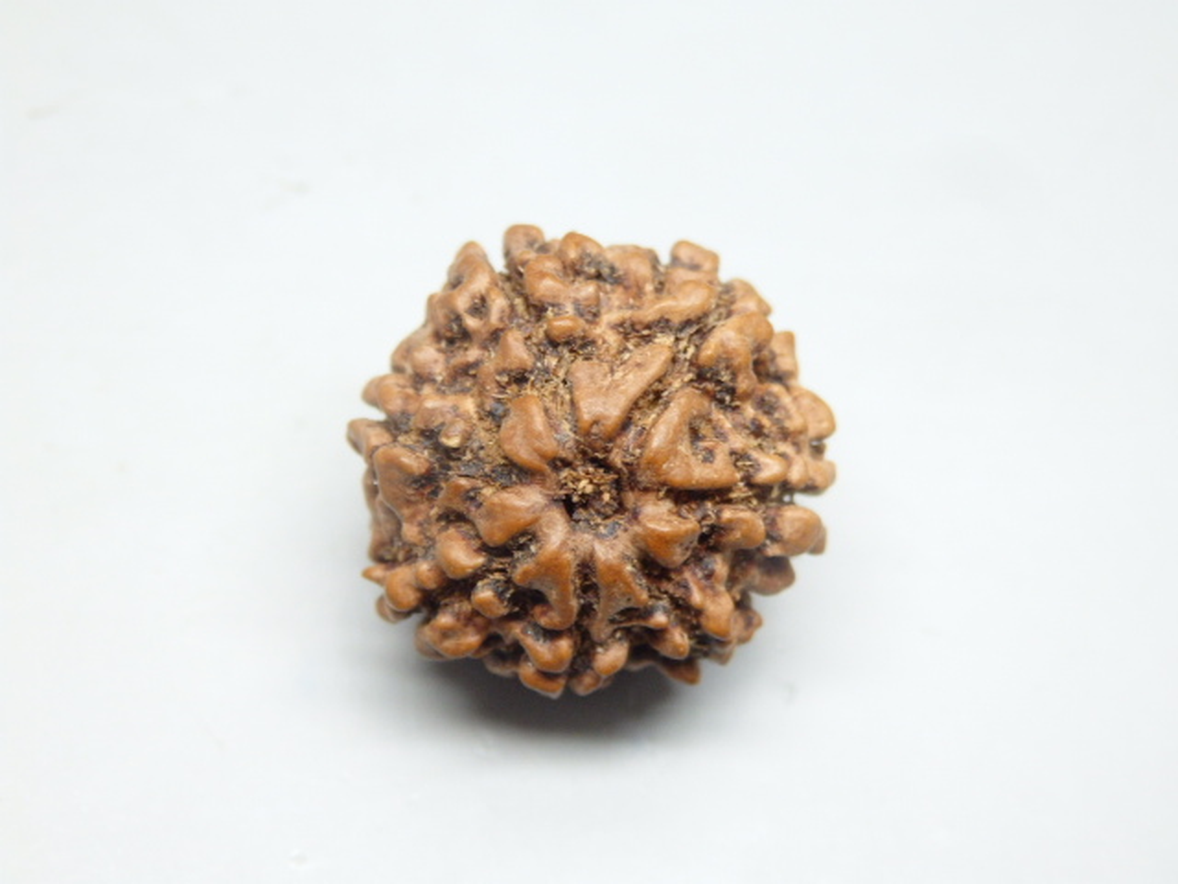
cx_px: 589
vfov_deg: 22.3
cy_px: 442
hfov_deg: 29.4
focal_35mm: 66
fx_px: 2246
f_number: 4.4
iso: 500
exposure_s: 1/100
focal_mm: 11.9
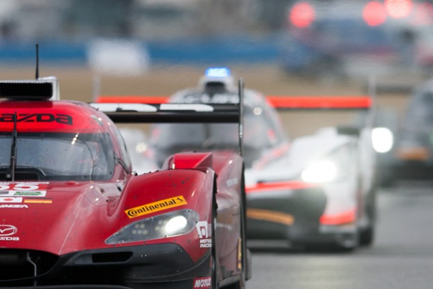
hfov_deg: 2.0
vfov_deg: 1.3
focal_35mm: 1034
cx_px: 174
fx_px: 12436
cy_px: 145
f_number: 3.2
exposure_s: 1/200
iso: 400
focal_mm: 400
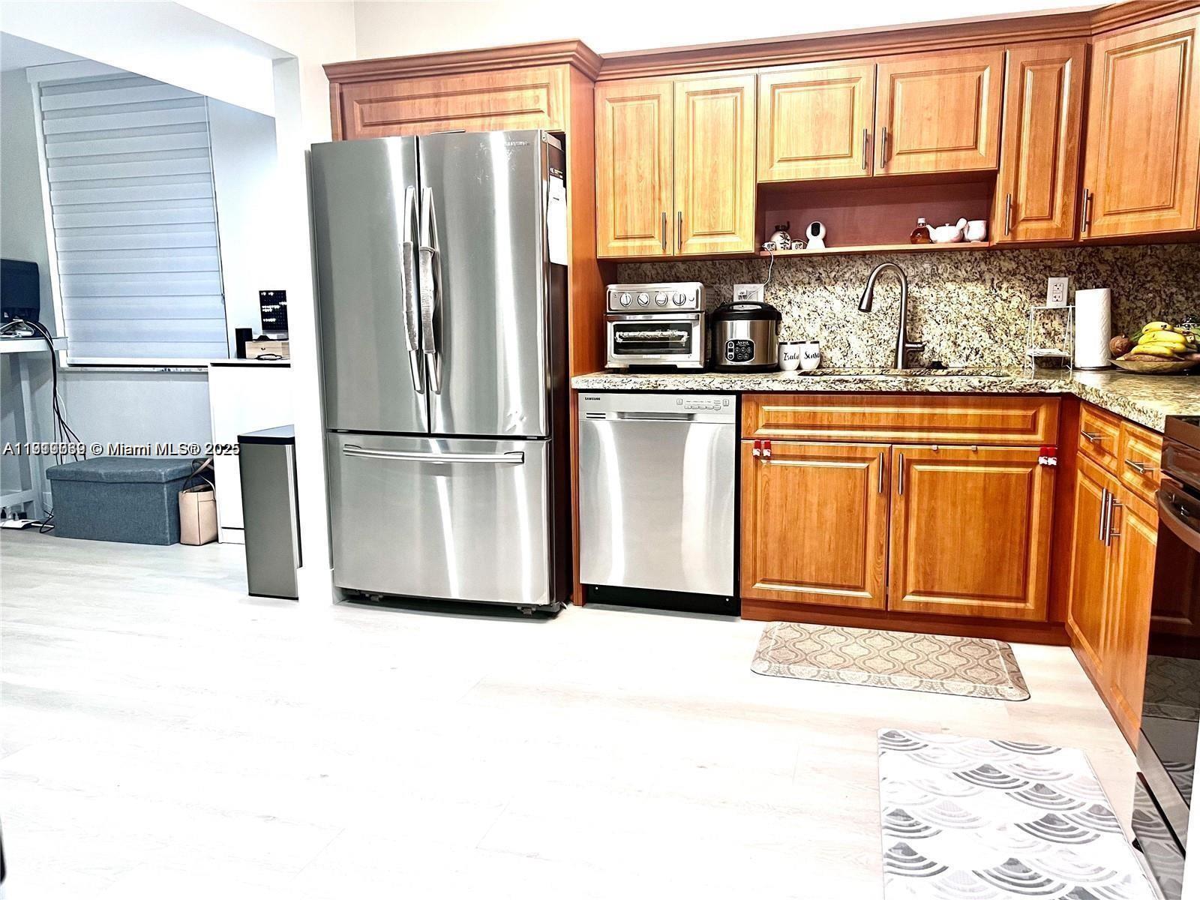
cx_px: 600
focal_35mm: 26
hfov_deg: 67.3
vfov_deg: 53.1
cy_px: 450
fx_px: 901
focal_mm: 5.7
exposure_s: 1/60
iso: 100
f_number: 1.5
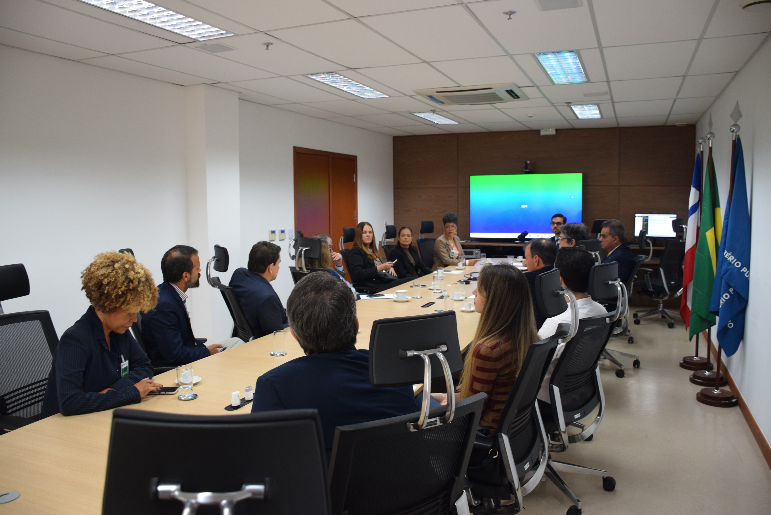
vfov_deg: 48.0
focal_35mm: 27
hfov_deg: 67.4
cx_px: 386
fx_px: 578
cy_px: 258
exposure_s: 1/60
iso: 560
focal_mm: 18
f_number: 4
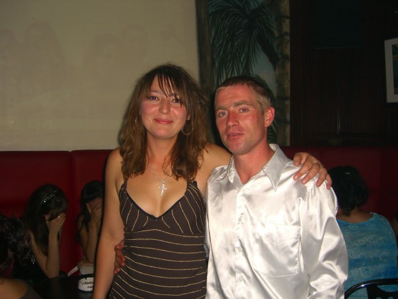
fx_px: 437
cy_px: 150
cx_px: 199
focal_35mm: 38
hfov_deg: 49.0
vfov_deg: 37.7
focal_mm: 7.9
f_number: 2.8
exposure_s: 1/60
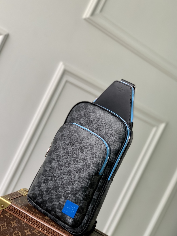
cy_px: 124
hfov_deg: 25.2
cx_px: 84
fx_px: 395
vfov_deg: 33.2
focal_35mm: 58
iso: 64
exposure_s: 1/122
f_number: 2.4
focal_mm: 6
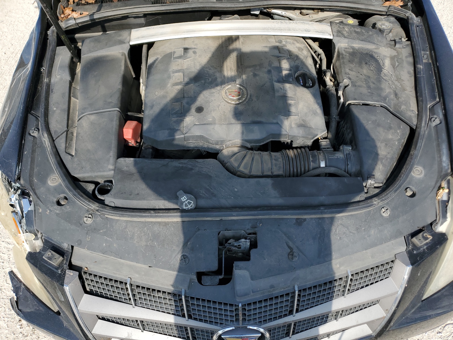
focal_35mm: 26
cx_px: 226
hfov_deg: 67.3
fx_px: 340
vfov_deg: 53.1
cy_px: 170
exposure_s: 1/1667
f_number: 1.5
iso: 50
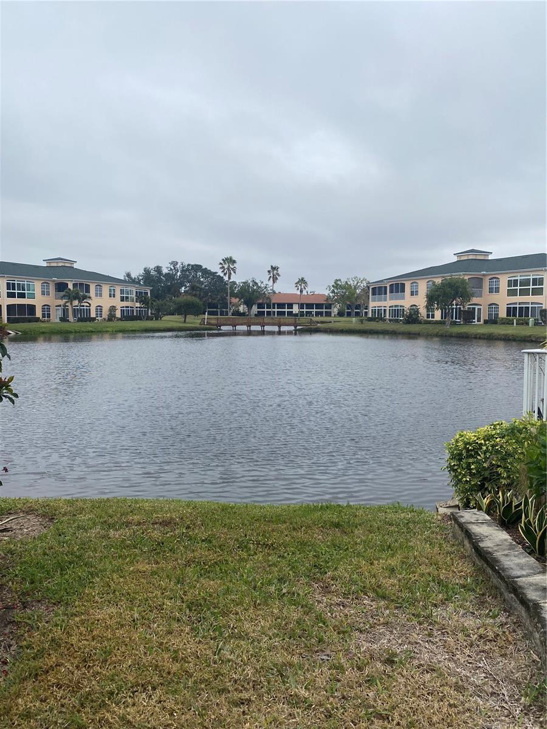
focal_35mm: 26
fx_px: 548
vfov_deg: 67.3
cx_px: 274
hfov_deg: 53.1
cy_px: 364
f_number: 1.8
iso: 32
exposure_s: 1/1447
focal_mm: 4.25
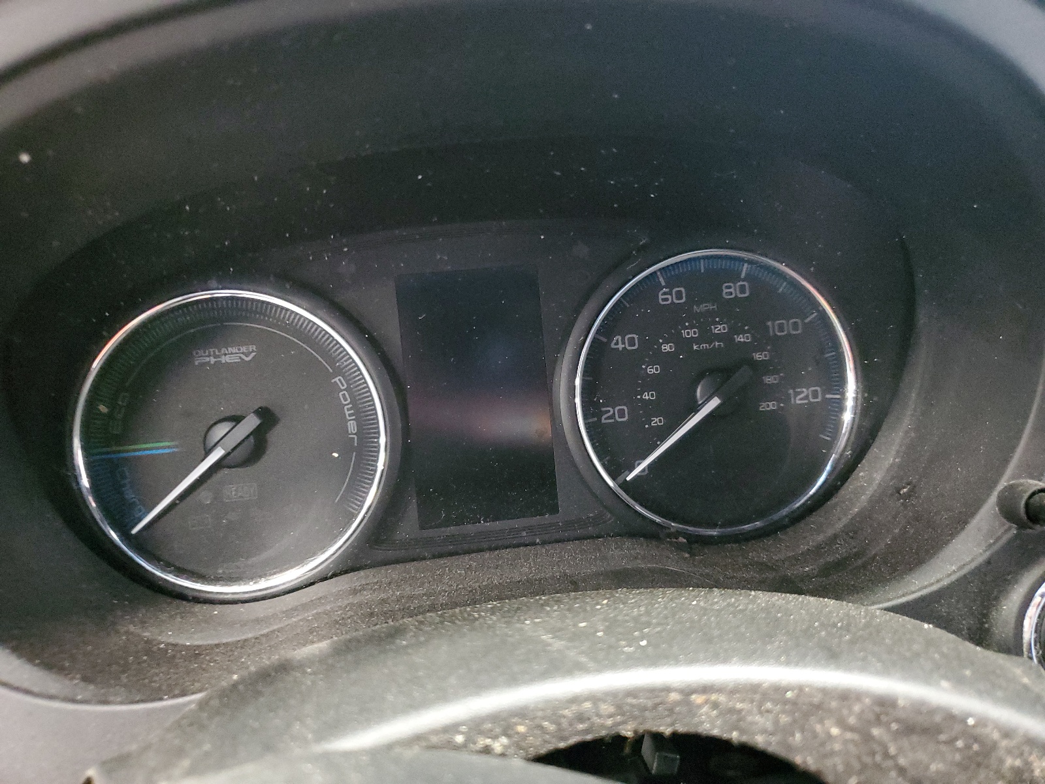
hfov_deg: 67.3
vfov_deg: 53.1
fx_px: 785
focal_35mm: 26
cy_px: 392
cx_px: 522
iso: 645
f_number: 1.5
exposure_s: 1/15
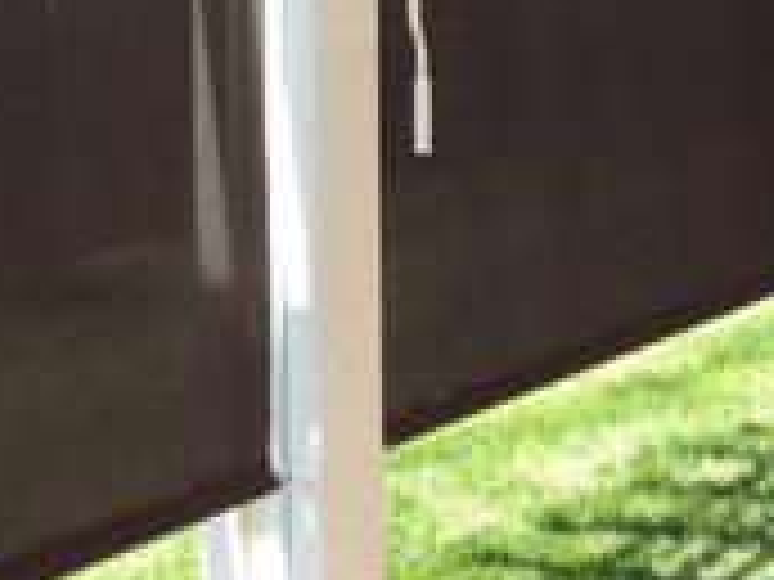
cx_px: -223
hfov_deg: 15.0
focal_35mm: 126
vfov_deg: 11.5
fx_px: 2817
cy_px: -130
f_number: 2.4
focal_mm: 4.3
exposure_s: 1/265
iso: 50
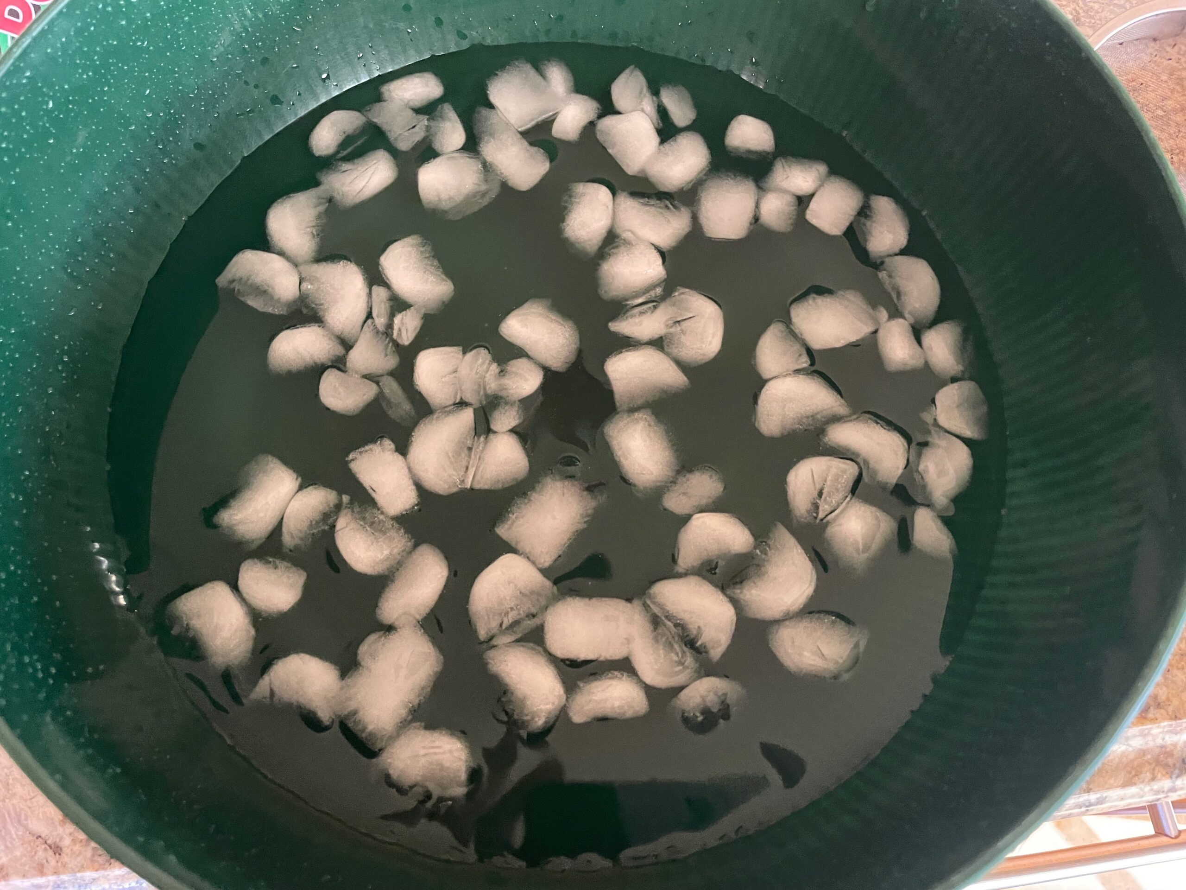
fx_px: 891
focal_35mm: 26
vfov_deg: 53.1
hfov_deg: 67.3
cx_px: 593
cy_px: 445
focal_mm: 4.2
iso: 640
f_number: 1.6
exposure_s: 1/30
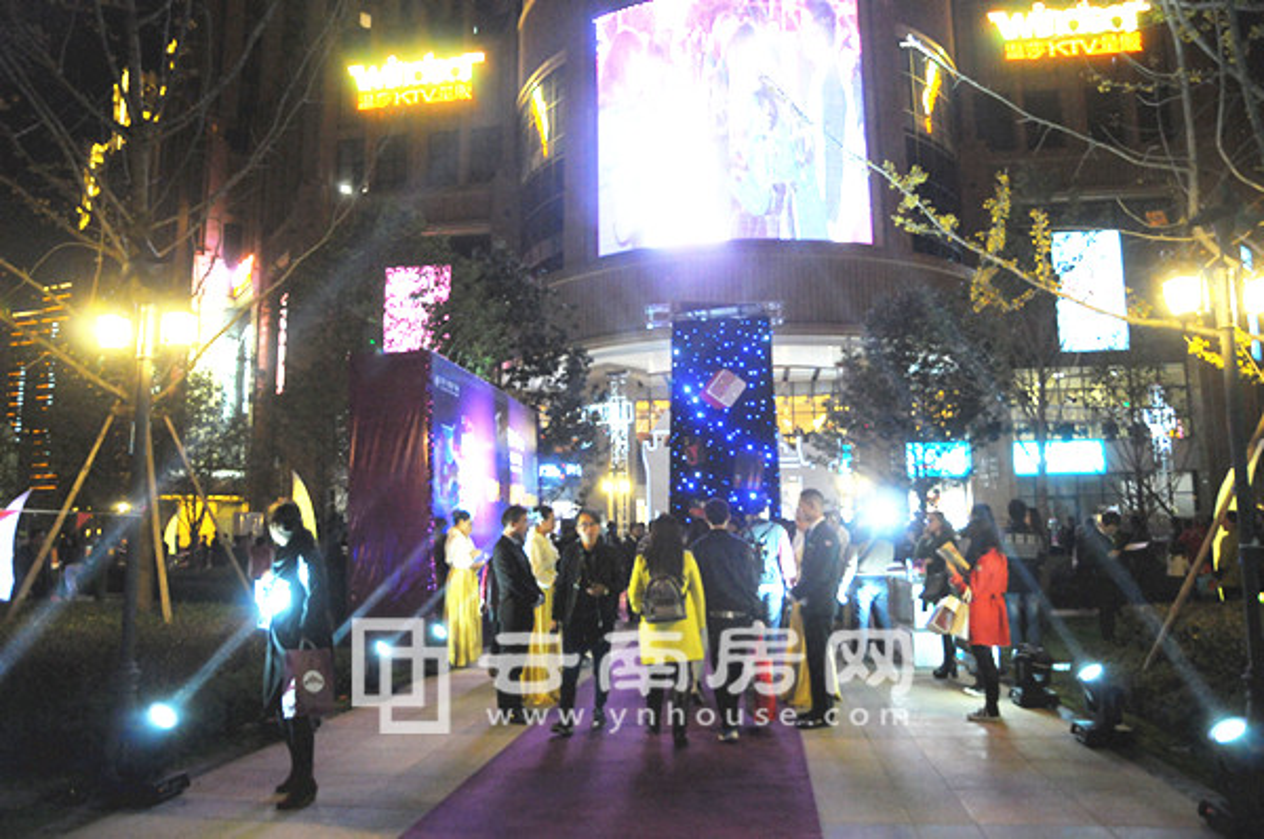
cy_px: 420
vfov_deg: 53.0
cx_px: 632
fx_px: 841
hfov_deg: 73.8
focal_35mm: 24
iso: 2500
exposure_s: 1/40
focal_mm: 16
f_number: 3.5
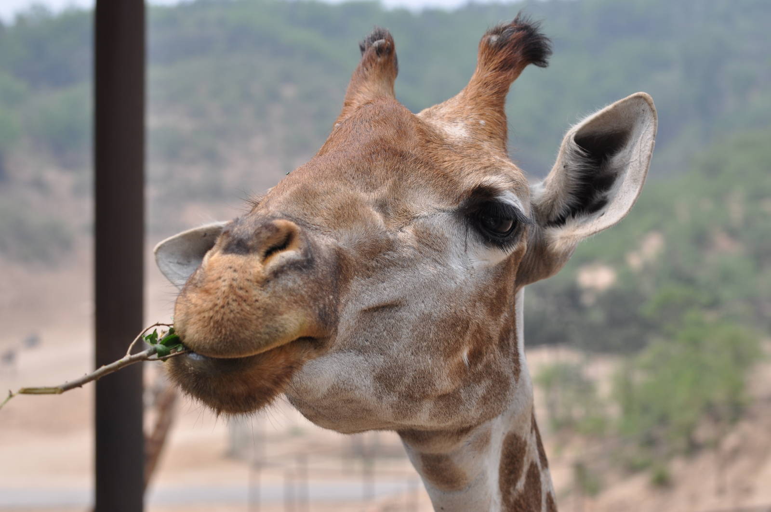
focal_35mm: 105
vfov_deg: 13.0
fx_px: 2246
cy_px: 256
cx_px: 386
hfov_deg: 19.5
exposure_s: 1/640
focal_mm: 70
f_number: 6.3
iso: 200
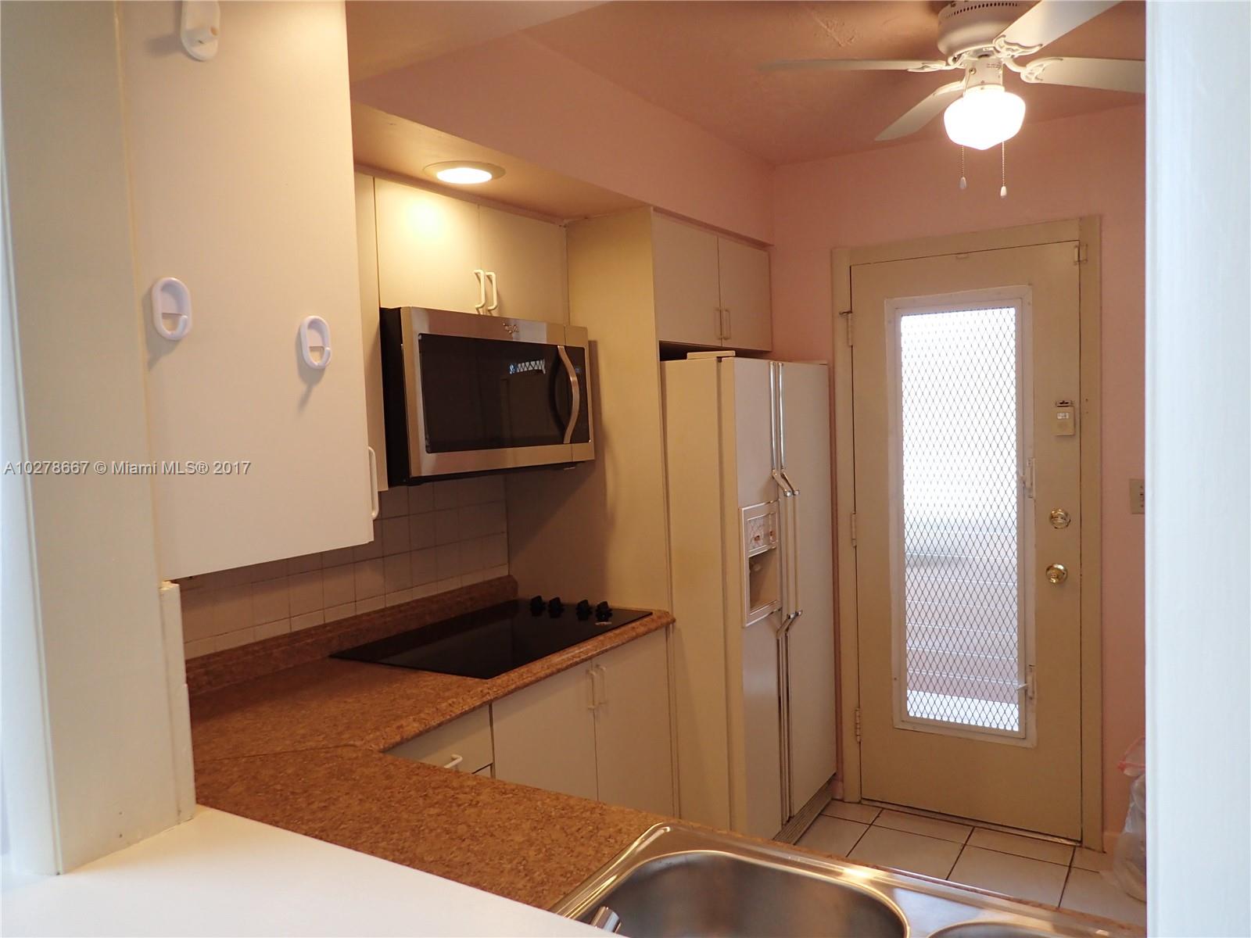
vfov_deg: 54.9
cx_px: 626
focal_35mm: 25
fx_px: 903
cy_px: 469
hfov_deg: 69.4
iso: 160
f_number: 2
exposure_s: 1/60
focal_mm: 4.5
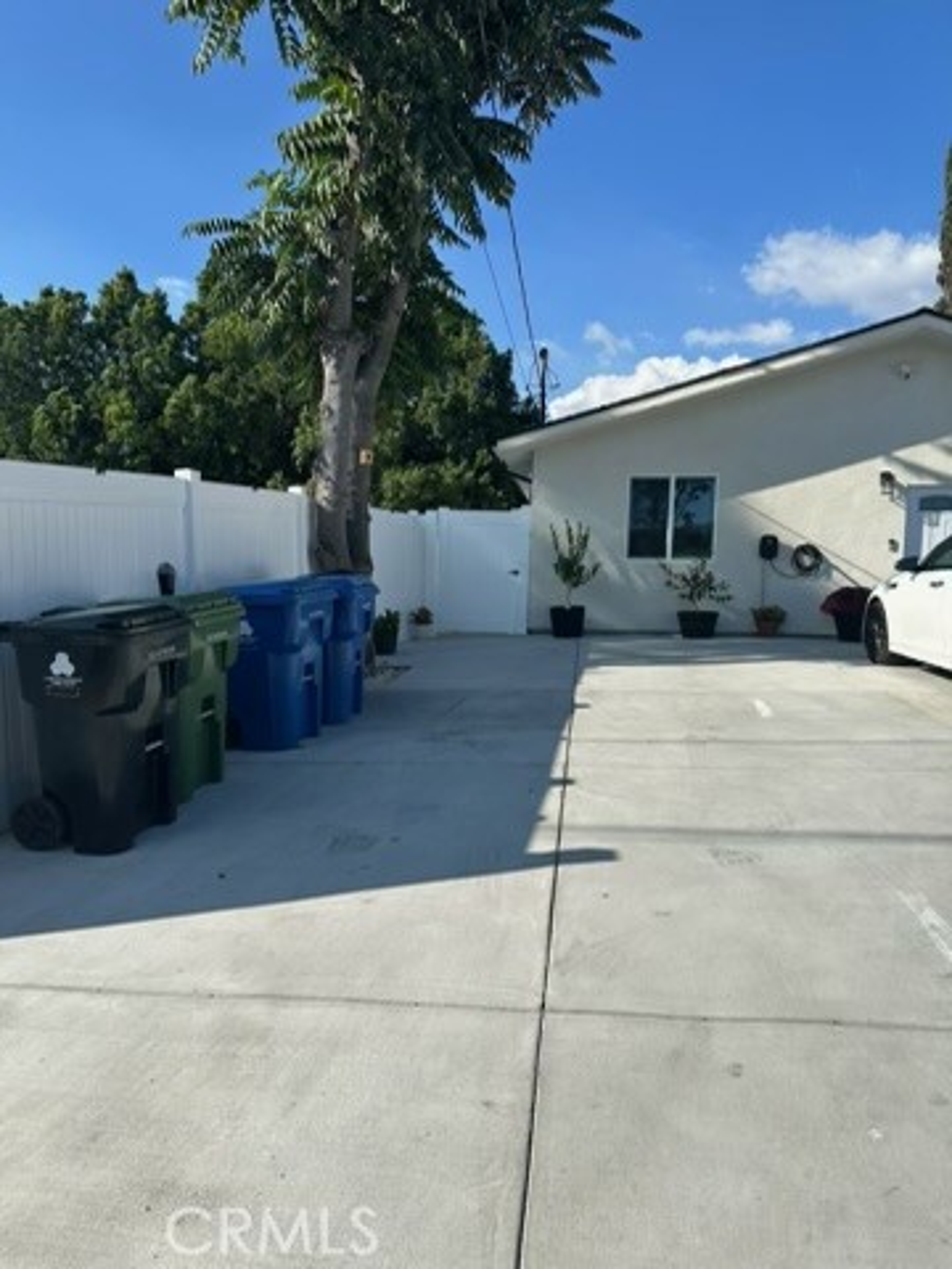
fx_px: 880
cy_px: 634
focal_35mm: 24
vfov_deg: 71.6
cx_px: 476
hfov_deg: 56.8
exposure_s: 1/5000
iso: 80
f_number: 1.78
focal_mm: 6.86
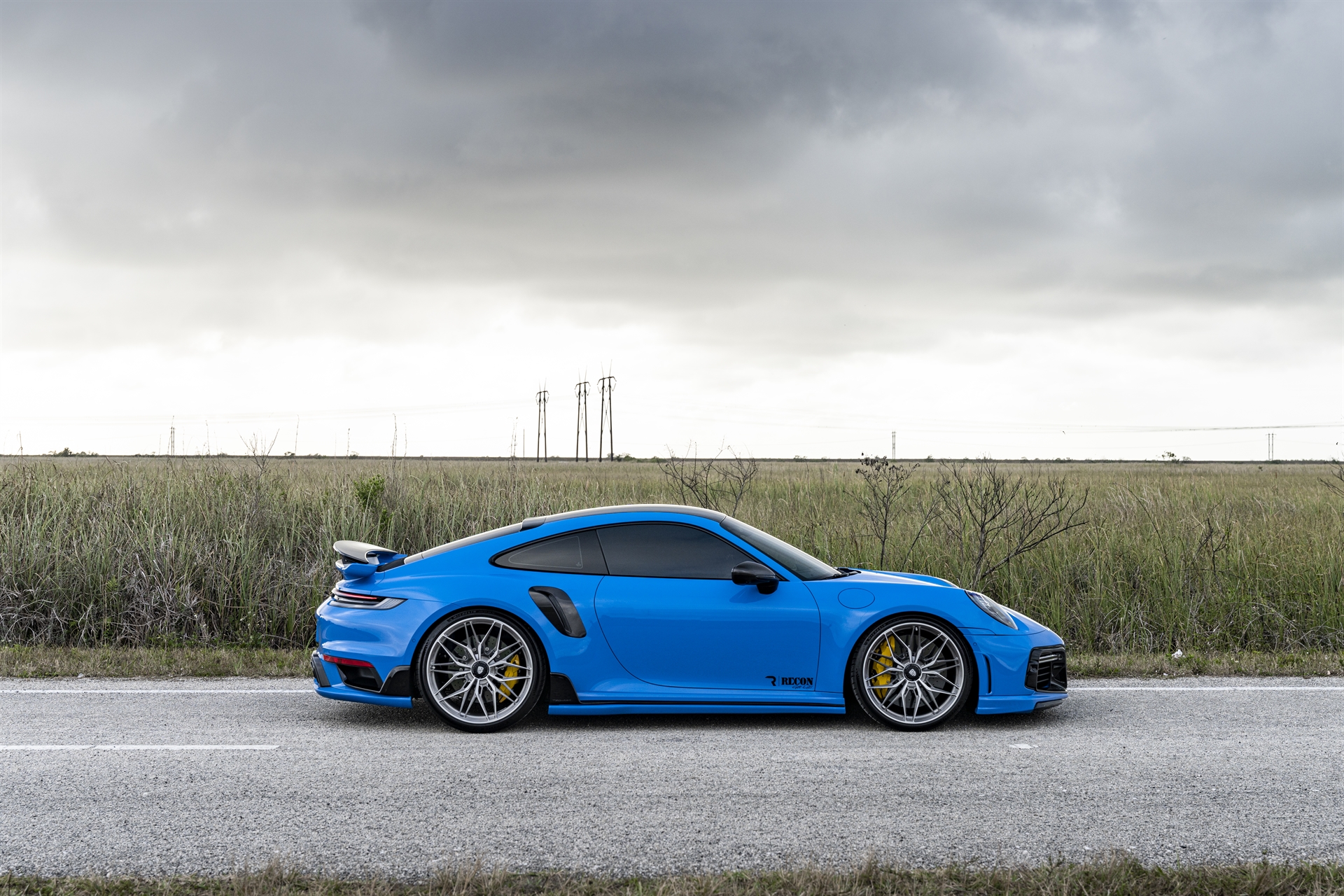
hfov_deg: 48.0
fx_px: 1508
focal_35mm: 40
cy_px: 448
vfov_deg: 33.1
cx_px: 672
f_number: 4.5
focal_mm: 40.4
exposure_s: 1/160
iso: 125
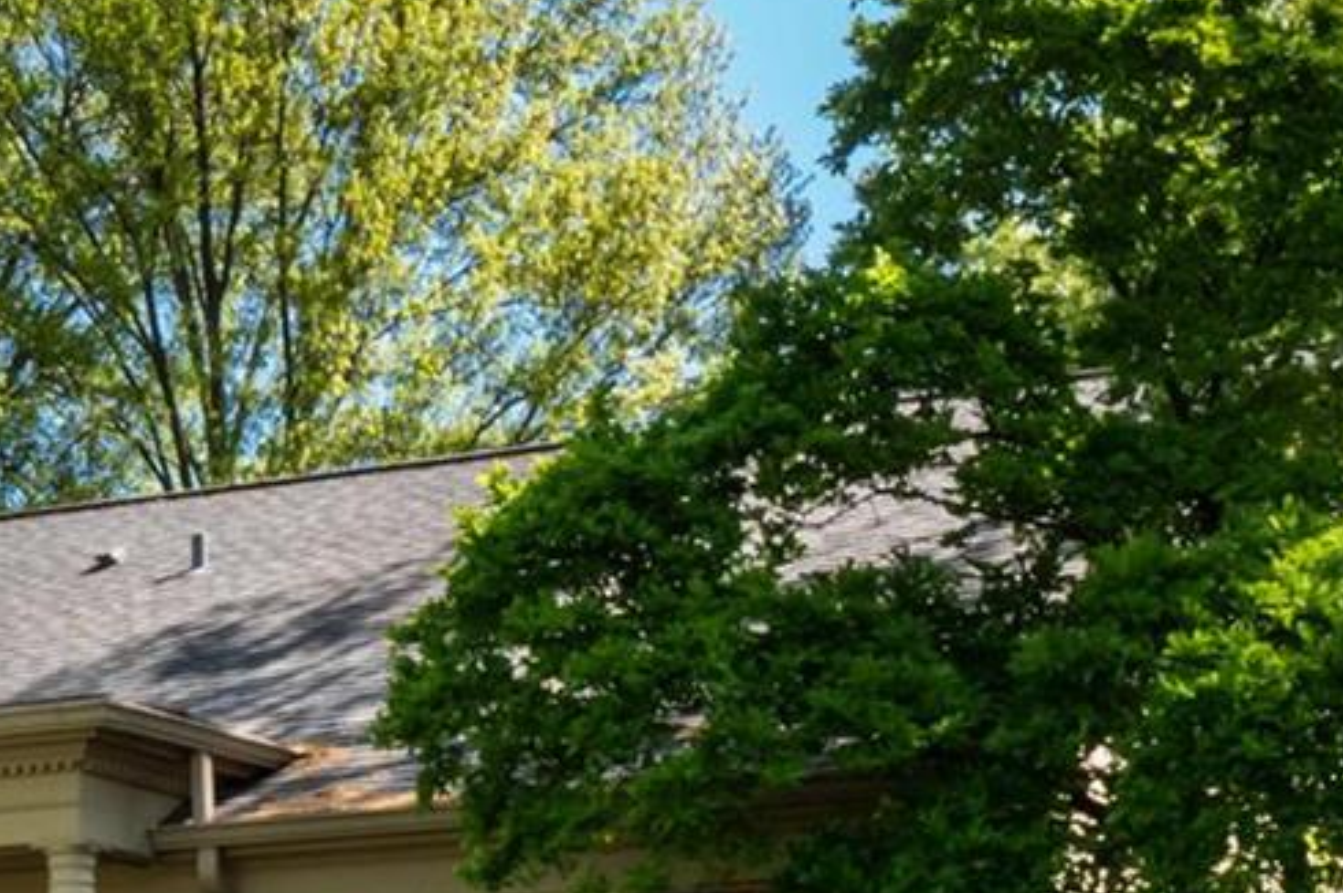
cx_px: -162
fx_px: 3653
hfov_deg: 19.9
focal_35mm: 98
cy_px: 1198
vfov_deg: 13.4
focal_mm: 15
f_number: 10
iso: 400
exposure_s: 1/80
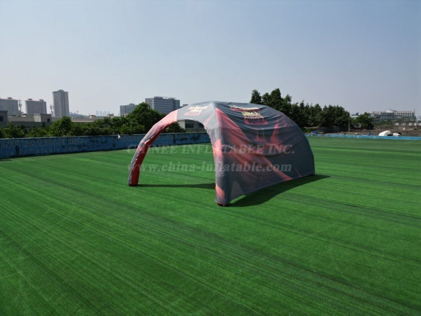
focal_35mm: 24
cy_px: 158
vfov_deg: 56.8
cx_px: 210
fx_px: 292
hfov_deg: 71.6
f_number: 1.7
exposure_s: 1/4000
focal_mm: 6.72
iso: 110
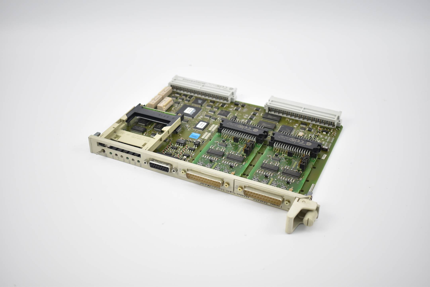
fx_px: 520
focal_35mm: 44
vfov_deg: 30.9
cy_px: 144
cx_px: 215
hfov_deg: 44.9
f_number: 4.2
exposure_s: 1/50
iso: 160
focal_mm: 29
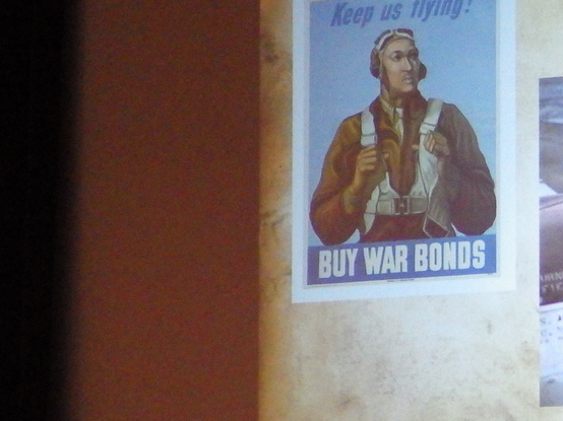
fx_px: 1983
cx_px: 383
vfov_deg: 12.1
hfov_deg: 16.1
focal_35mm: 122
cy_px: 370
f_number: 3.8
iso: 1600
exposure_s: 1/30
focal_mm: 11.8
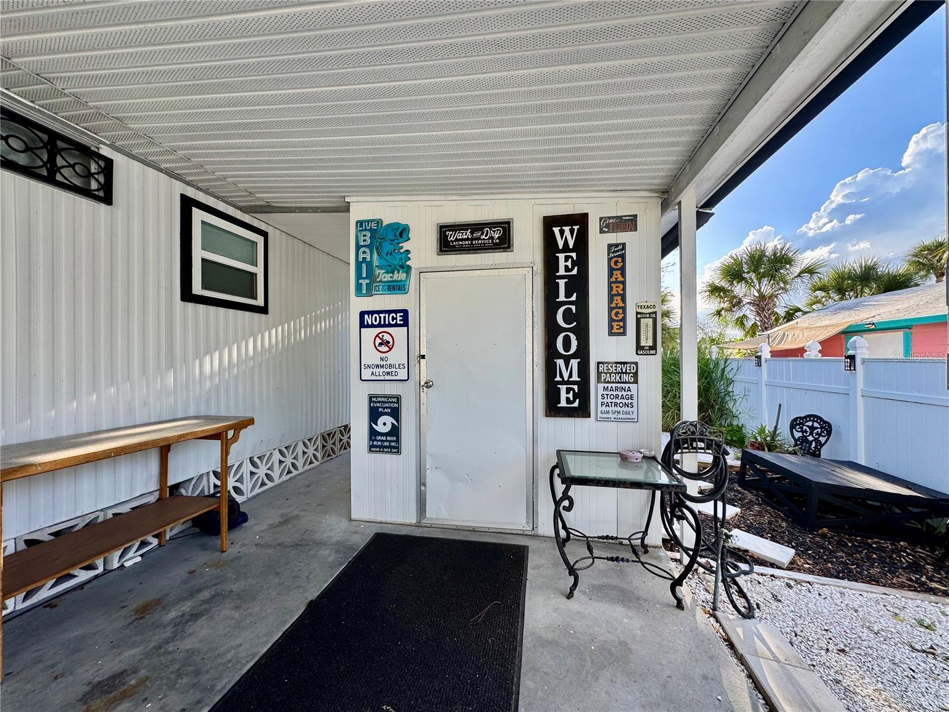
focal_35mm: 14
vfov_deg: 85.7
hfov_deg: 102.1
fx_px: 384
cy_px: 356
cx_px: 474
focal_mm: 2.22
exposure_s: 1/264
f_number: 2.2
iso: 40
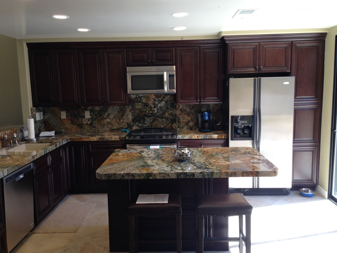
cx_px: 168
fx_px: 321
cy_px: 126
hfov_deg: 55.3
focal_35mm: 33
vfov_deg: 43.0
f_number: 2.4
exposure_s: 1/60
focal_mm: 4.12
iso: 64
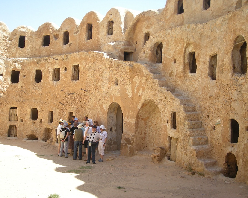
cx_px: 116
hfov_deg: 40.3
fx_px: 338
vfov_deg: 32.7
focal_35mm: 46
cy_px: 99
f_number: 3.1
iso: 50
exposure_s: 1/273
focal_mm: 7.1
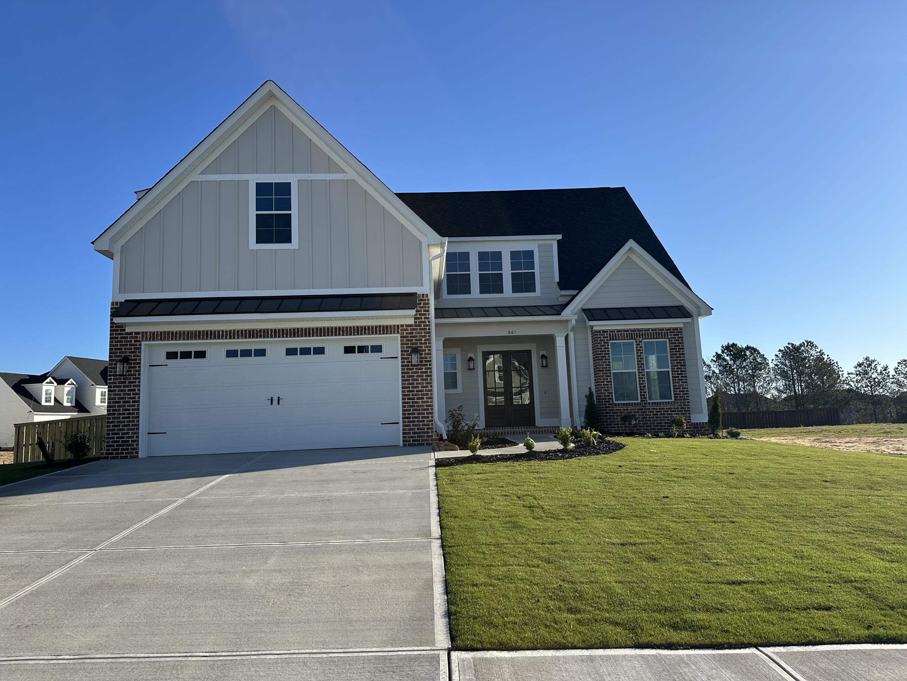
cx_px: 454
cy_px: 340
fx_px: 629
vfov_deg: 56.8
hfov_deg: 71.6
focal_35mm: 24
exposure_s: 1/4184
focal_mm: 6.86
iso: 80
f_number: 1.78
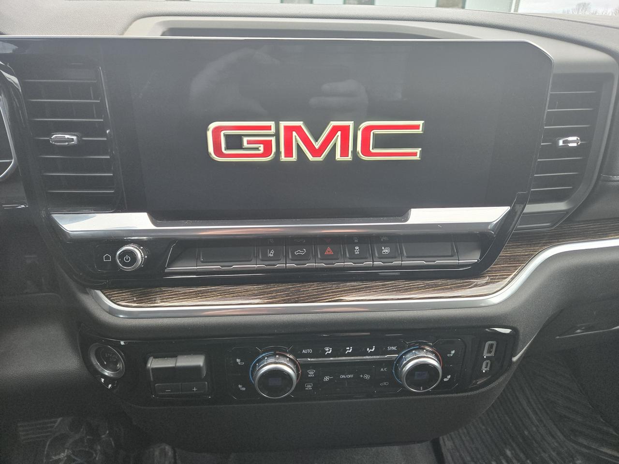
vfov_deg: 58.9
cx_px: 310
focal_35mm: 23
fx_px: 411
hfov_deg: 73.9
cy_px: 232
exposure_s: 1/180
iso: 200
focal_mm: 5.4
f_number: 1.8
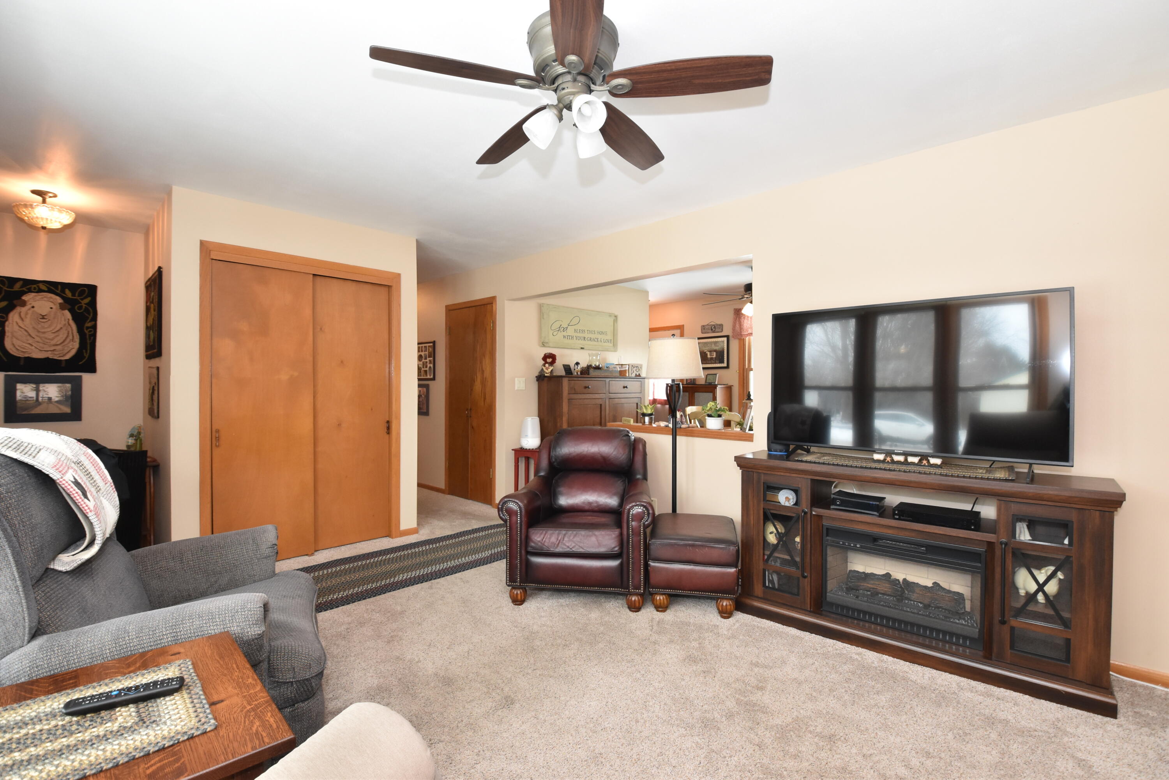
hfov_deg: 100.4
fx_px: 487
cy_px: 390
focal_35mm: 15
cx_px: 584
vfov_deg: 77.3
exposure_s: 1/60
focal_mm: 10
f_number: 7.1
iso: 800
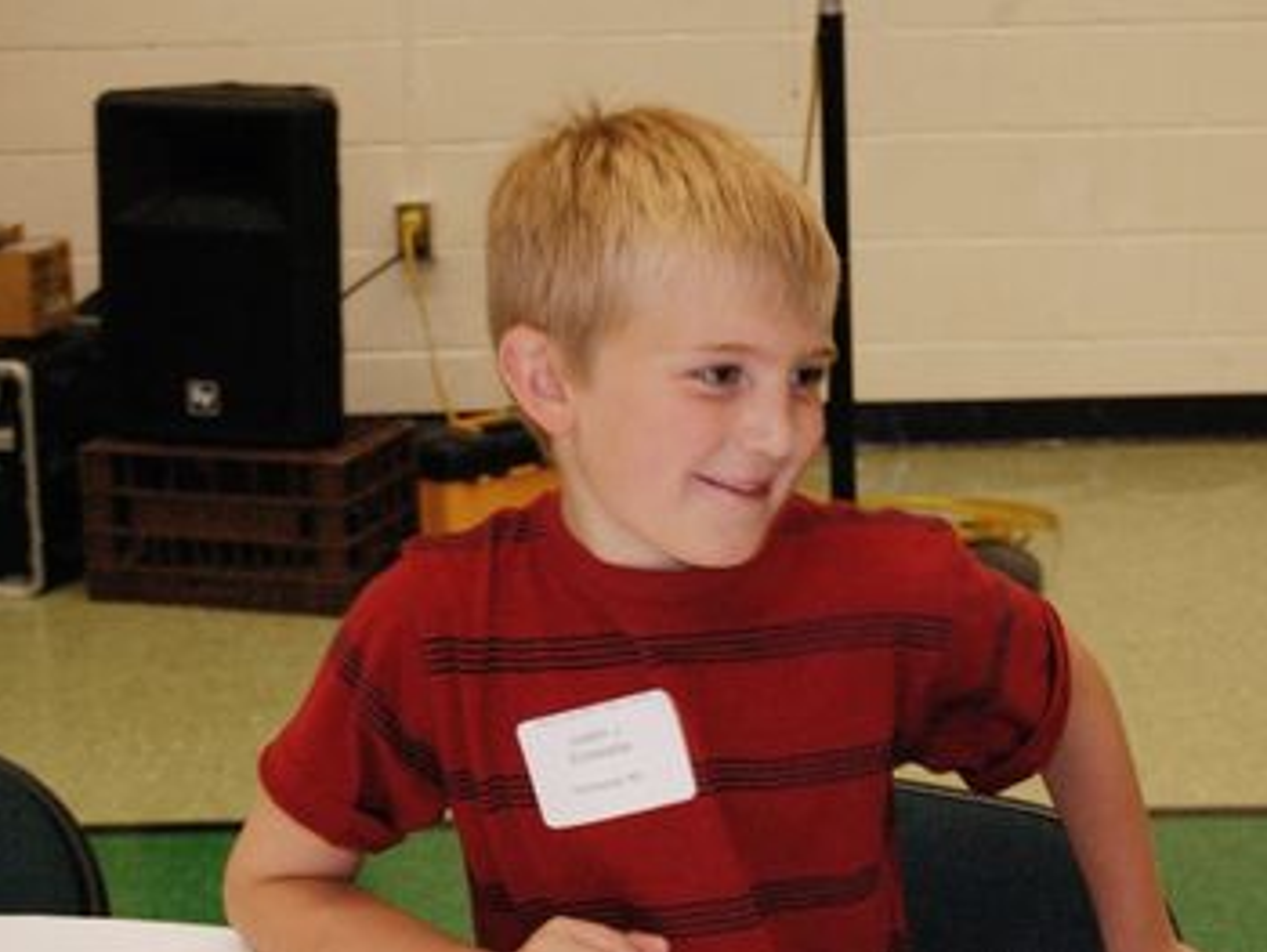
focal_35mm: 91
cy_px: 474
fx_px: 3317
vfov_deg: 16.3
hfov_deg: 21.6
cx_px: 691
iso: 1600
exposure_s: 1/30
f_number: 7.1
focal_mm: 55
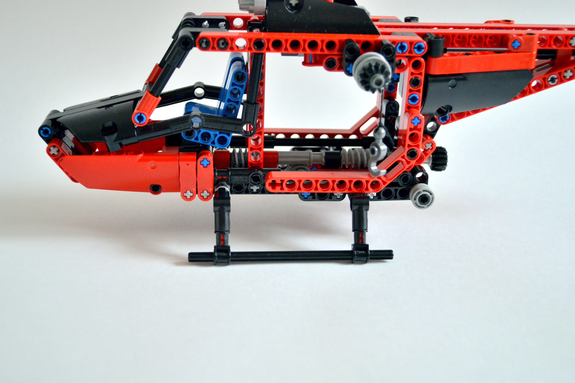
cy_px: 192
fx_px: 766
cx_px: 288
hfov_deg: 41.1
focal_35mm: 48
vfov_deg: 28.0
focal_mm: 32
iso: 800
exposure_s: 1/13
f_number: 4.8
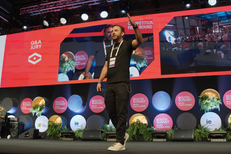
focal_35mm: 34
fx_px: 221
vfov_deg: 38.4
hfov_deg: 55.1
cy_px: 77
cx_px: 116
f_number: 3.5
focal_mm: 23
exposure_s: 1/250
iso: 1000
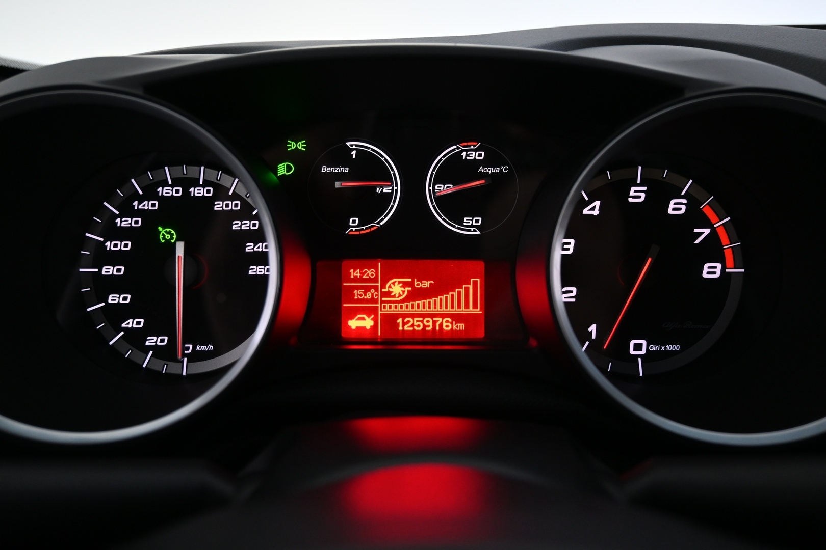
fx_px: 688
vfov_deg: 43.6
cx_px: 413
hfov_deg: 61.9
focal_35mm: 30
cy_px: 275
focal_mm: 20
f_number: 3.8
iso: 1000
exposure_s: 1/30
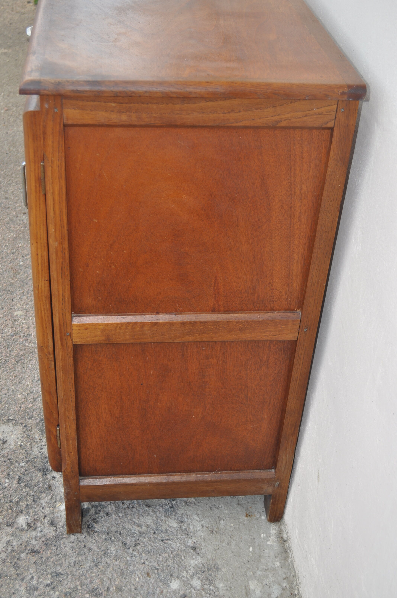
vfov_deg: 41.2
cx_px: 198
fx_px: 796
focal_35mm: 48
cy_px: 299
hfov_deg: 28.0
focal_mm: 32
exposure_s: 1/200
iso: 220
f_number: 4.8
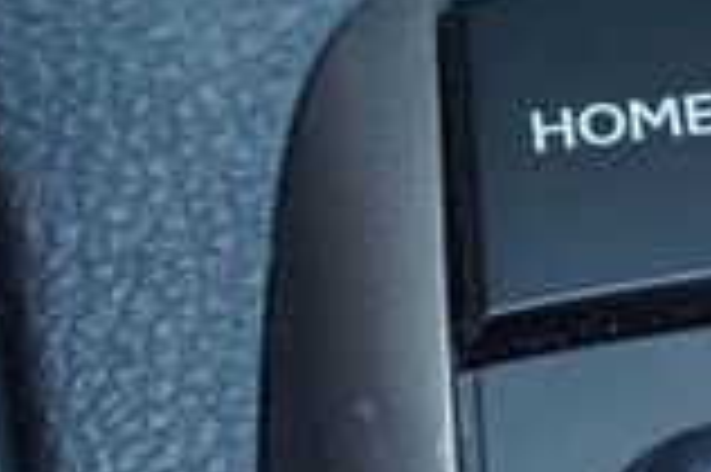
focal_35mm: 182
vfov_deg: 7.5
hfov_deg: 11.1
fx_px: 3591
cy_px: 409
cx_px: 868
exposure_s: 1/60
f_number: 5
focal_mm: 30
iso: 1250
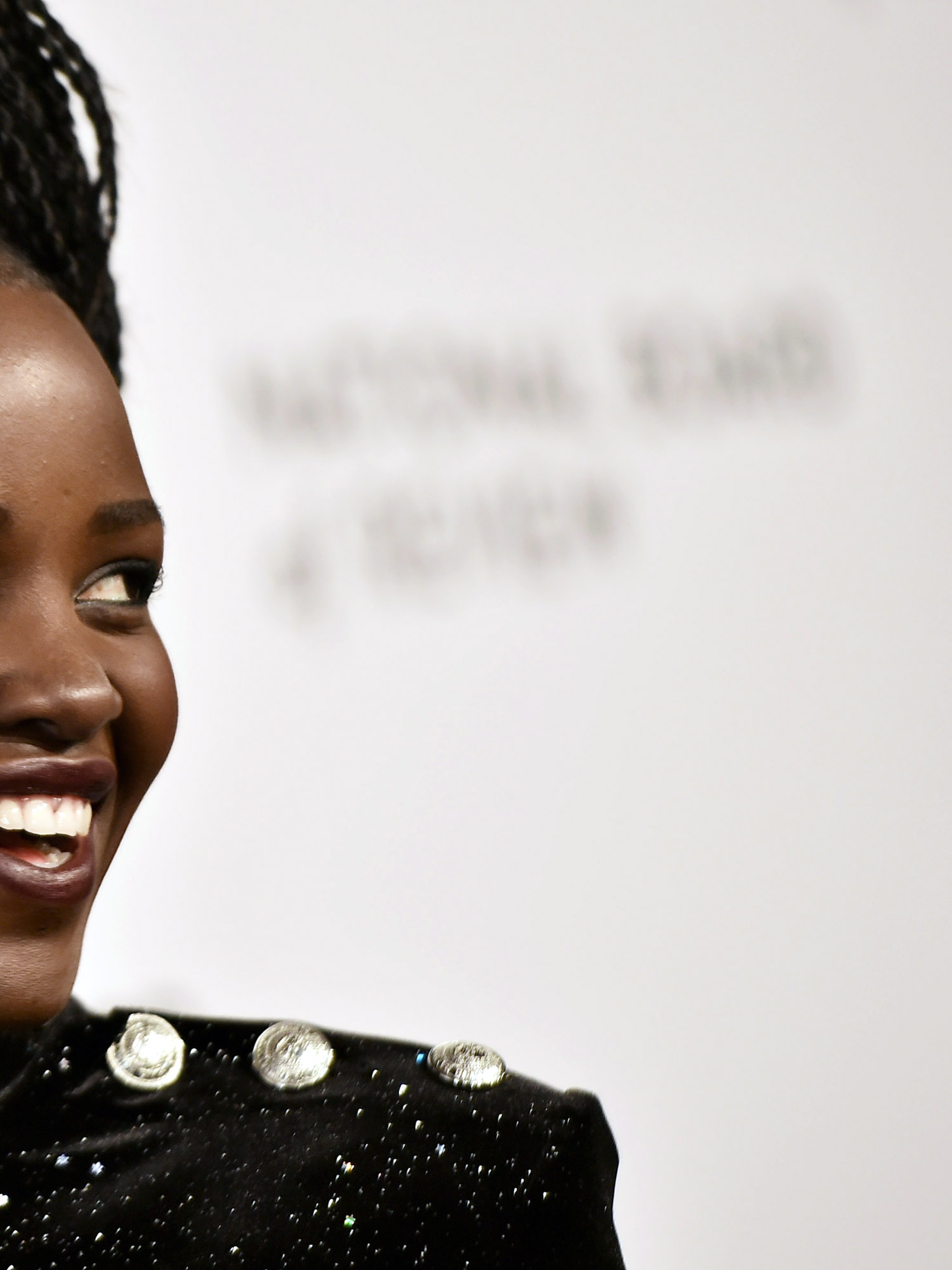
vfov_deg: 6.8
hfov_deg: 5.1
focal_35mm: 290
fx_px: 10634
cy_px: 633
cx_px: 144
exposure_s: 1/250
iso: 2000
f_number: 2.8
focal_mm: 200
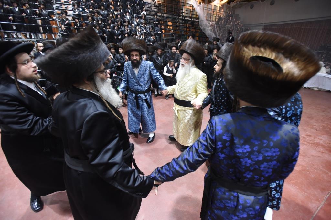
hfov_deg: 93.3
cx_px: 166
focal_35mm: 17
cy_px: 110
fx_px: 156
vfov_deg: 70.5
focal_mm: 17
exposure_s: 1/125
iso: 3200
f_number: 4
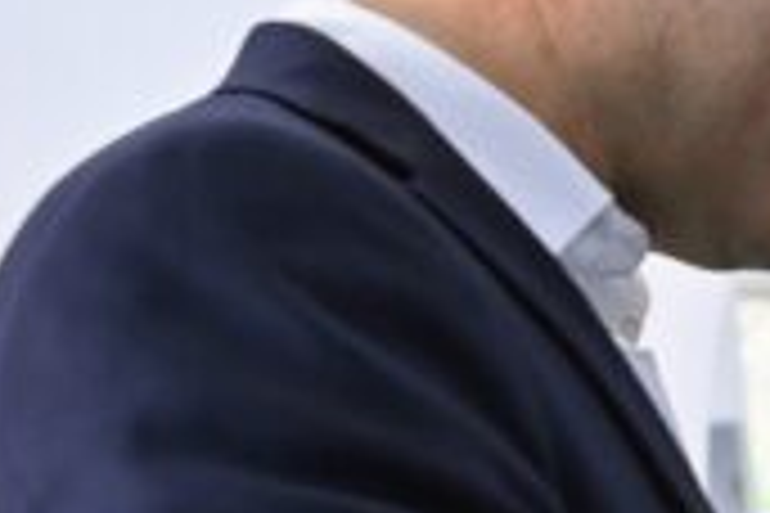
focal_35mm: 145
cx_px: 1540
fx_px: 3101
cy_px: 673
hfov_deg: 12.5
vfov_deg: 9.3
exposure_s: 1/250
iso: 1250
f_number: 3.5
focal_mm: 31
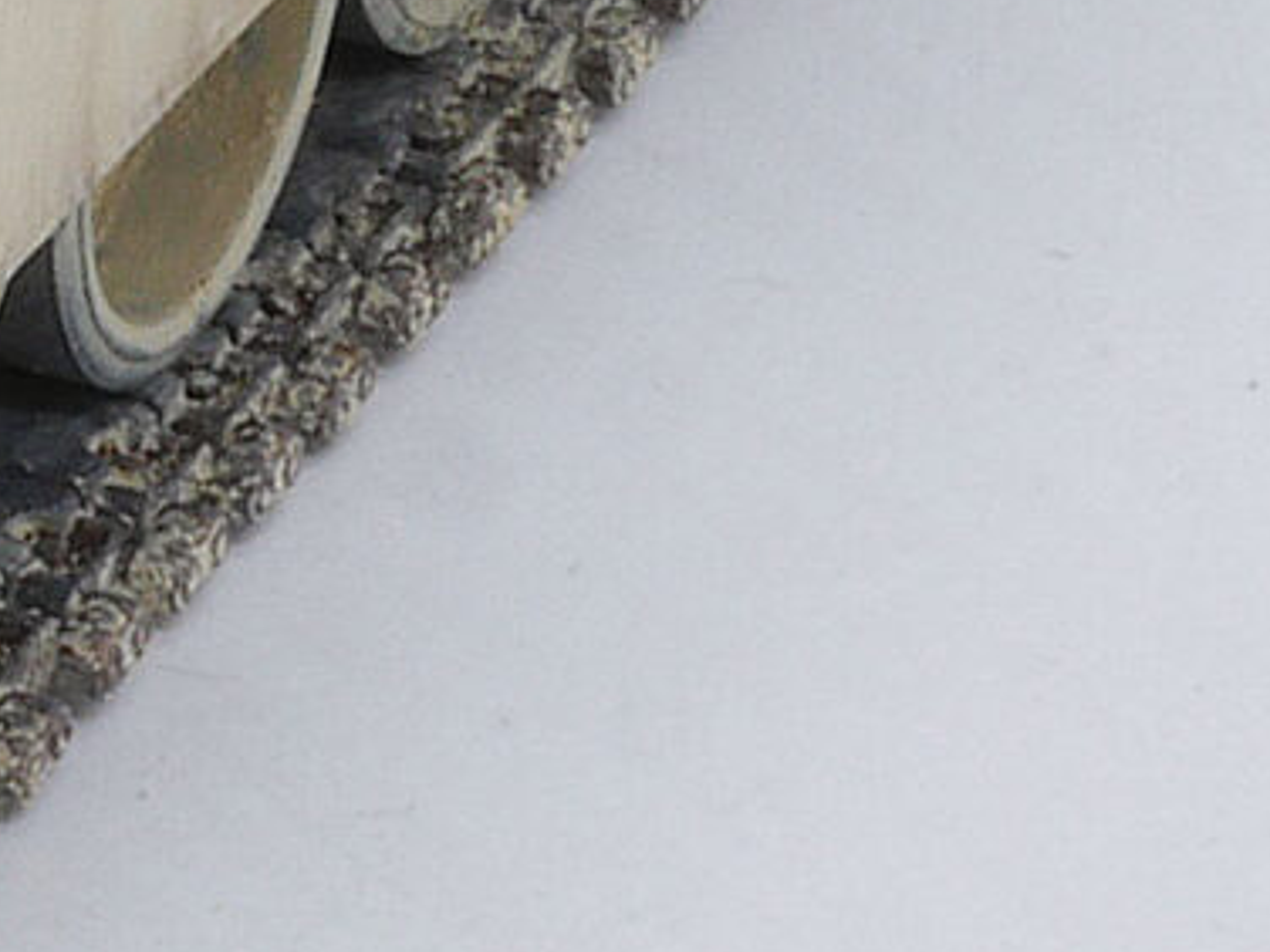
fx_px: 15005
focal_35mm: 409
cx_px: -811
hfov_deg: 4.8
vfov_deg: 3.6
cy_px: -1485
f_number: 22
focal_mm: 30
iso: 200
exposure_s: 1/4
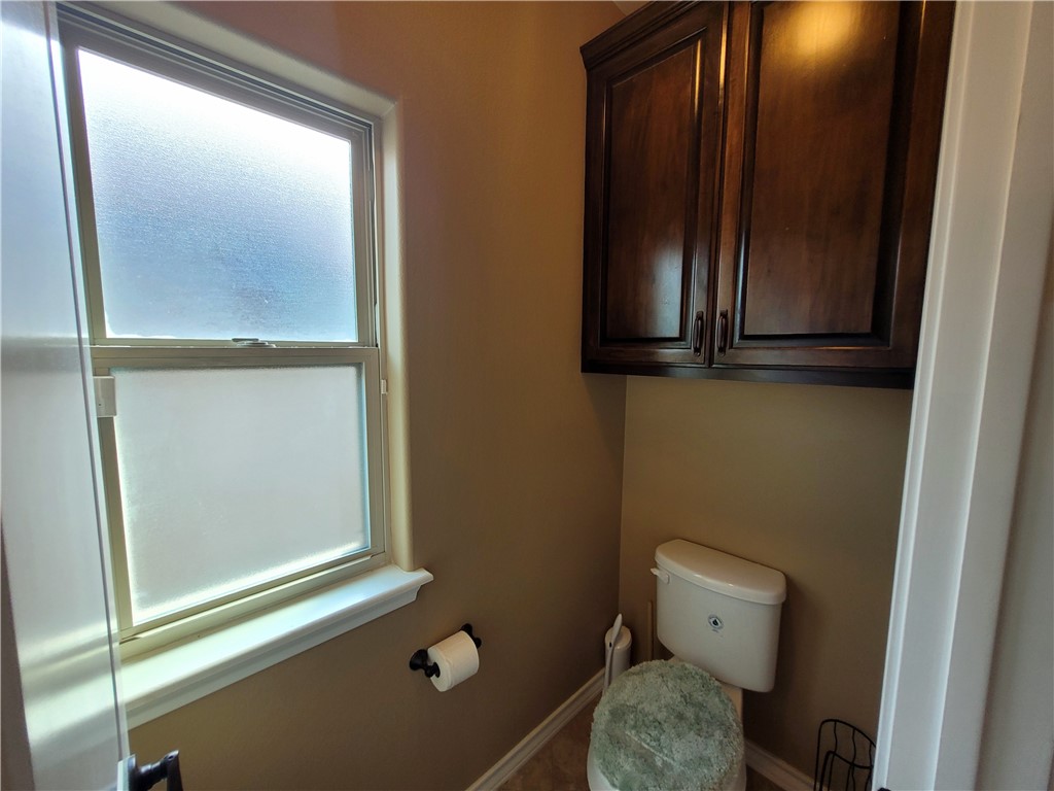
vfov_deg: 89.9
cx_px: 527
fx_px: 396
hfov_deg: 106.2
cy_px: 396
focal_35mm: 13
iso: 64
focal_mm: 1.74
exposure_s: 1/60.2
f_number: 2.2
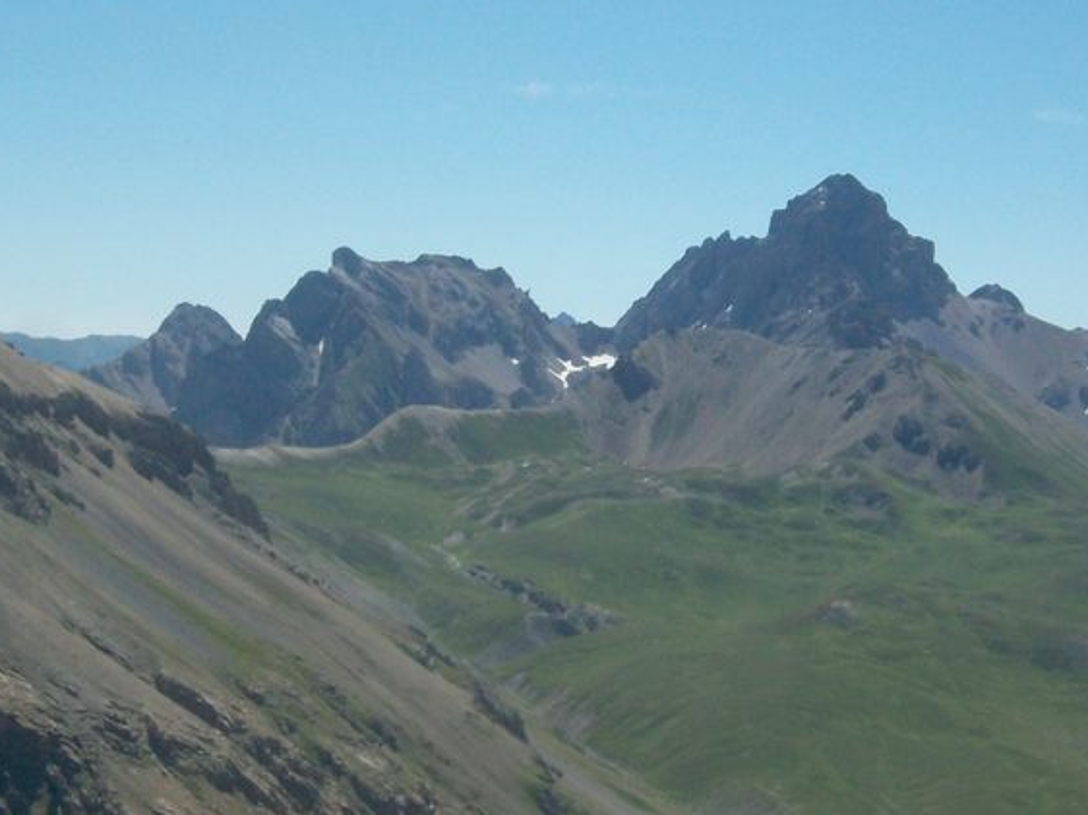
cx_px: 753
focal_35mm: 94
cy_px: 287
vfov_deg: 15.7
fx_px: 2953
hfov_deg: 20.8
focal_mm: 11
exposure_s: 1/400
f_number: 7.9
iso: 80
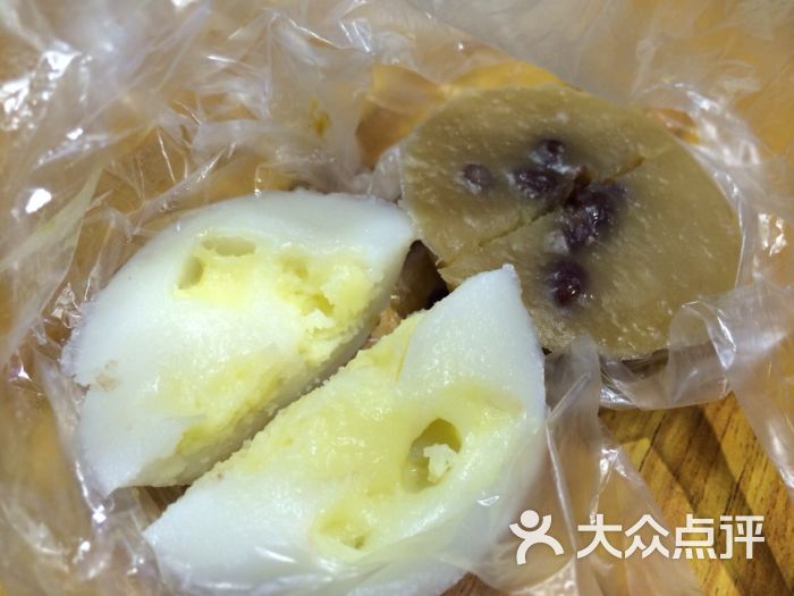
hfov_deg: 60.0
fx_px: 688
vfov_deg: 46.8
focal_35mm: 30
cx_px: 397
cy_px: 298
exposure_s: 1/33
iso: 100
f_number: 2.2
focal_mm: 4.12
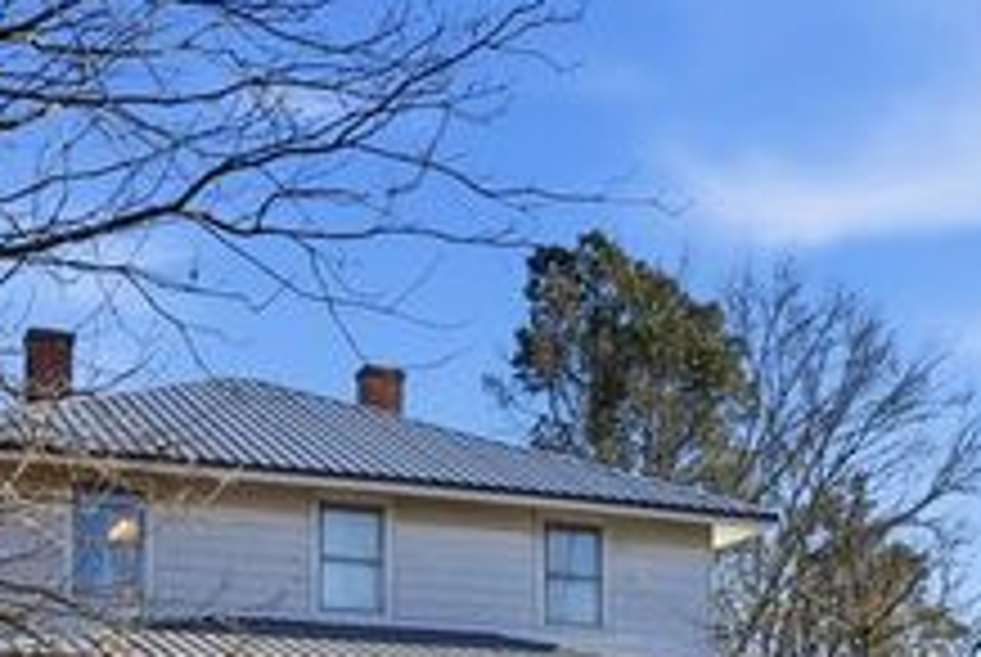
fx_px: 1501
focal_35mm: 55
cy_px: 713
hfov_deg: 35.9
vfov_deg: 23.3
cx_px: 338
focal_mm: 16
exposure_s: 1/640
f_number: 9
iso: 250
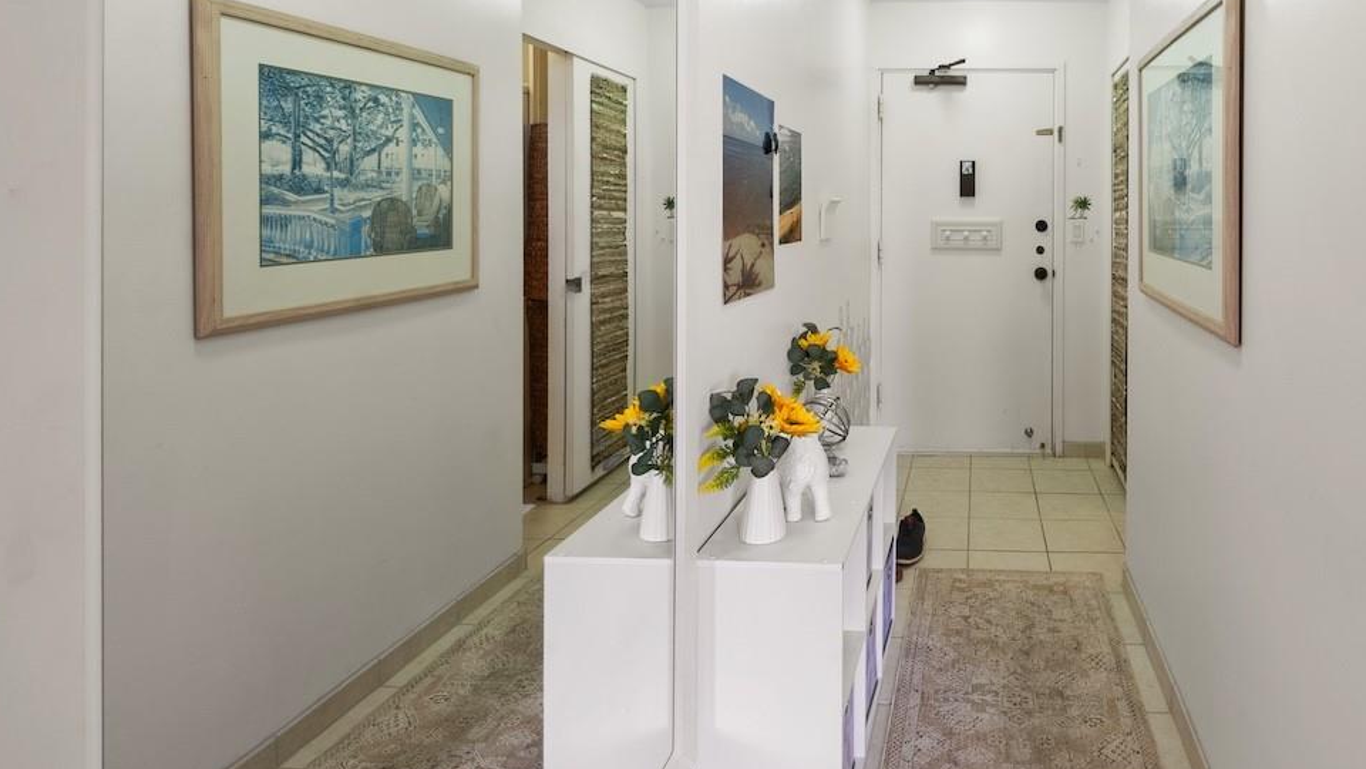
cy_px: 189
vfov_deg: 53.3
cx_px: 956
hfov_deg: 82.3
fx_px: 724
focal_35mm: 20
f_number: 9
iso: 125
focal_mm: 12
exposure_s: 1/4
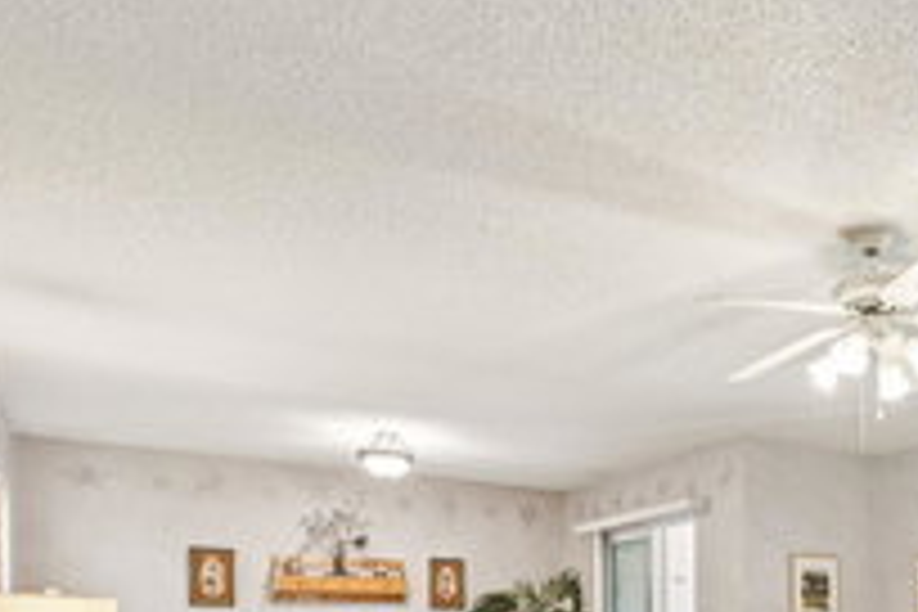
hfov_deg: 50.3
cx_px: 837
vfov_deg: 35.5
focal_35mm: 33
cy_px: 634
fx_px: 841
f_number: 8
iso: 640
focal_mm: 14
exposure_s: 1/8
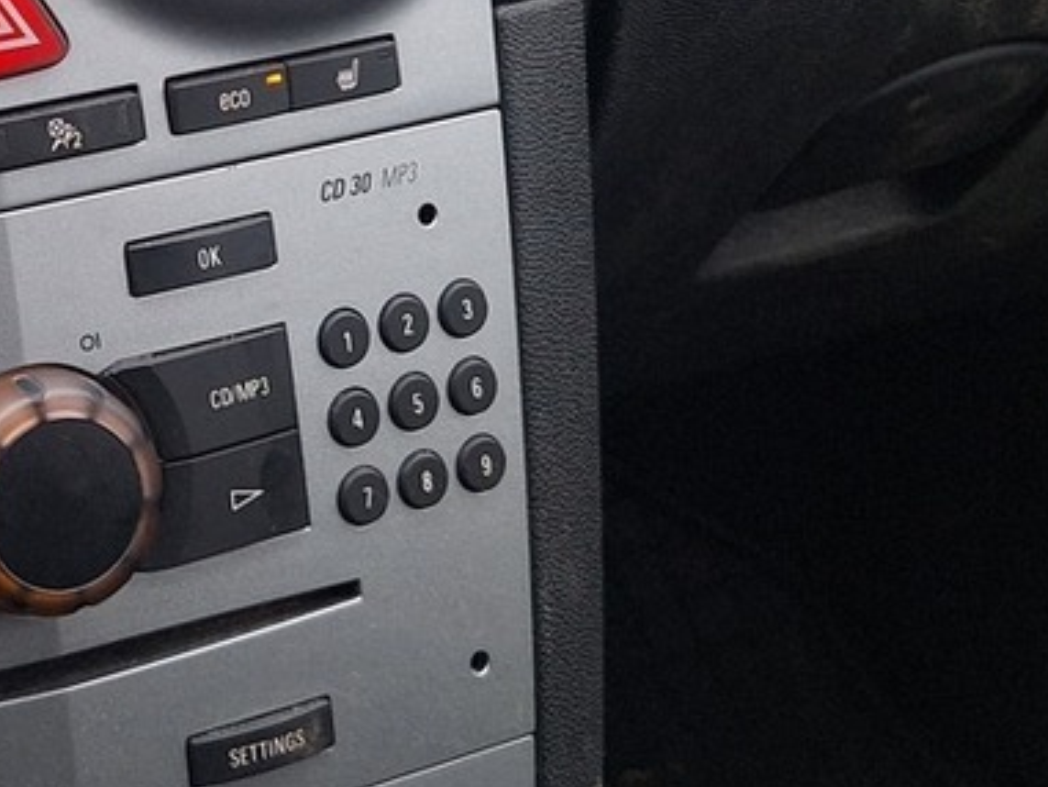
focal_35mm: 87
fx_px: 2635
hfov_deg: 20.9
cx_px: -234
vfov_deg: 16.4
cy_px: -132
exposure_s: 1/50
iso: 125
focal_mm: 5.54
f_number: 1.8
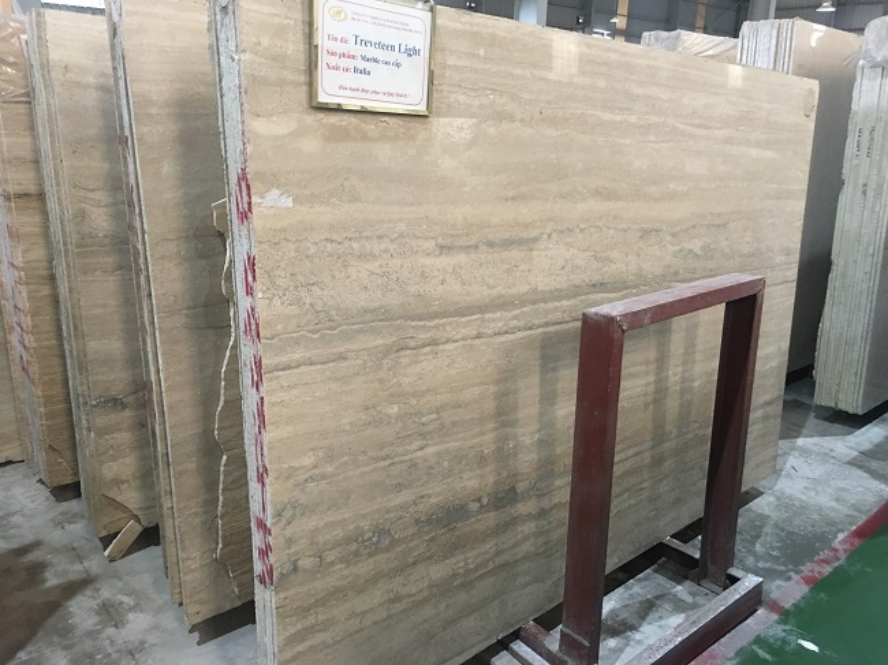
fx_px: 744
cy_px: 332
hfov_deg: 61.7
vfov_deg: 48.2
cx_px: 444
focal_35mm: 29
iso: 80
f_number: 2.2
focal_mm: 4.15
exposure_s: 1/10
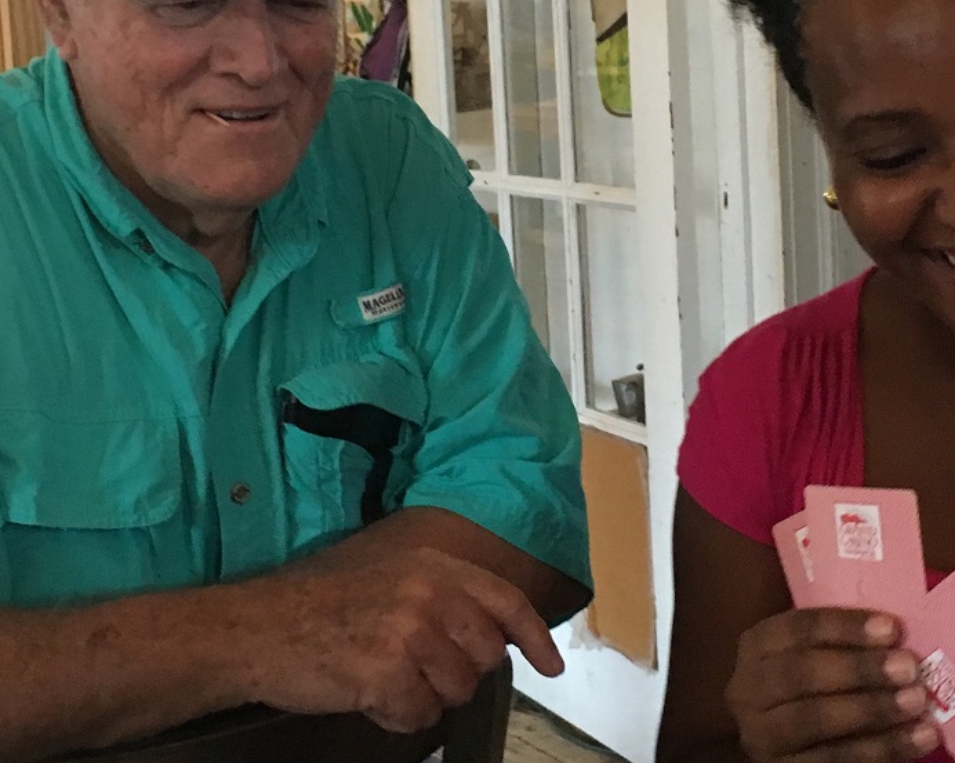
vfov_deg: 23.0
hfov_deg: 28.7
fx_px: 1865
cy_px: 214
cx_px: 553
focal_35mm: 66
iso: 200
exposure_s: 1/30
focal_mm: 4.15
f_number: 2.2
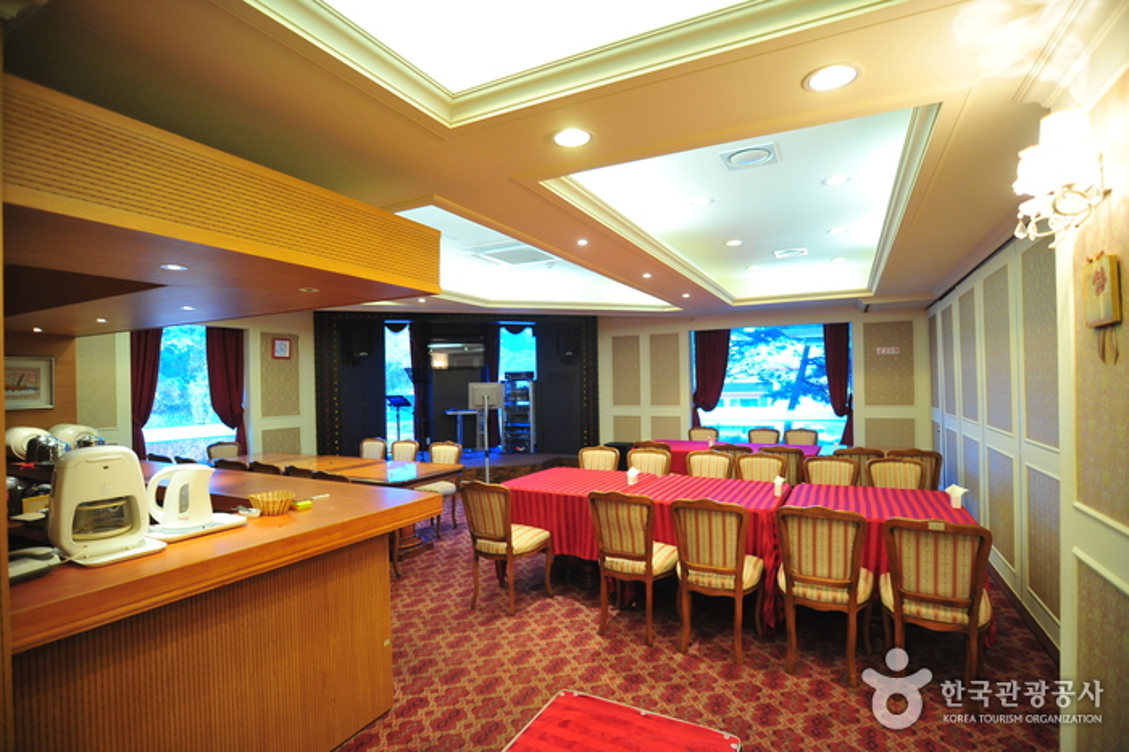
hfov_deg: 93.3
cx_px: 564
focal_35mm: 17
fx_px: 533
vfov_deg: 70.4
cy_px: 376
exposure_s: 1/40
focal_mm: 17
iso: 1250
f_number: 3.5
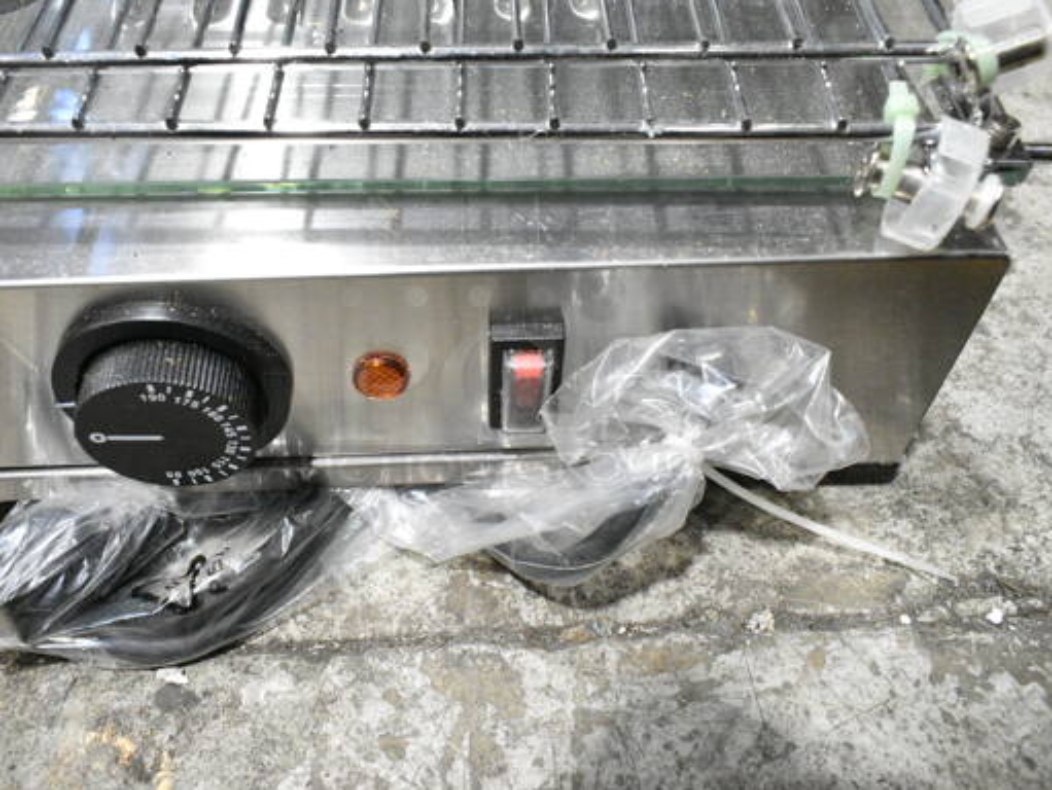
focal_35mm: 31
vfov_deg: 45.5
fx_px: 943
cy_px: 381
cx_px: 480
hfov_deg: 58.2
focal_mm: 18
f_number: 7.1
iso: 6400
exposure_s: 1/200
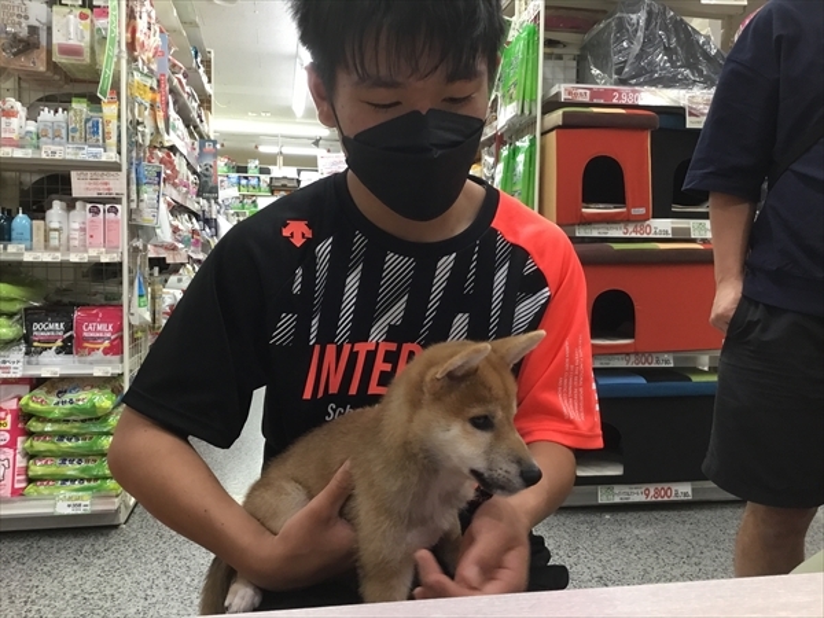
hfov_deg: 58.4
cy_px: 309
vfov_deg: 45.4
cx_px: 412
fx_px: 738
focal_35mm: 31
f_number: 2.4
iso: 100
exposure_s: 1/30
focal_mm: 3.3
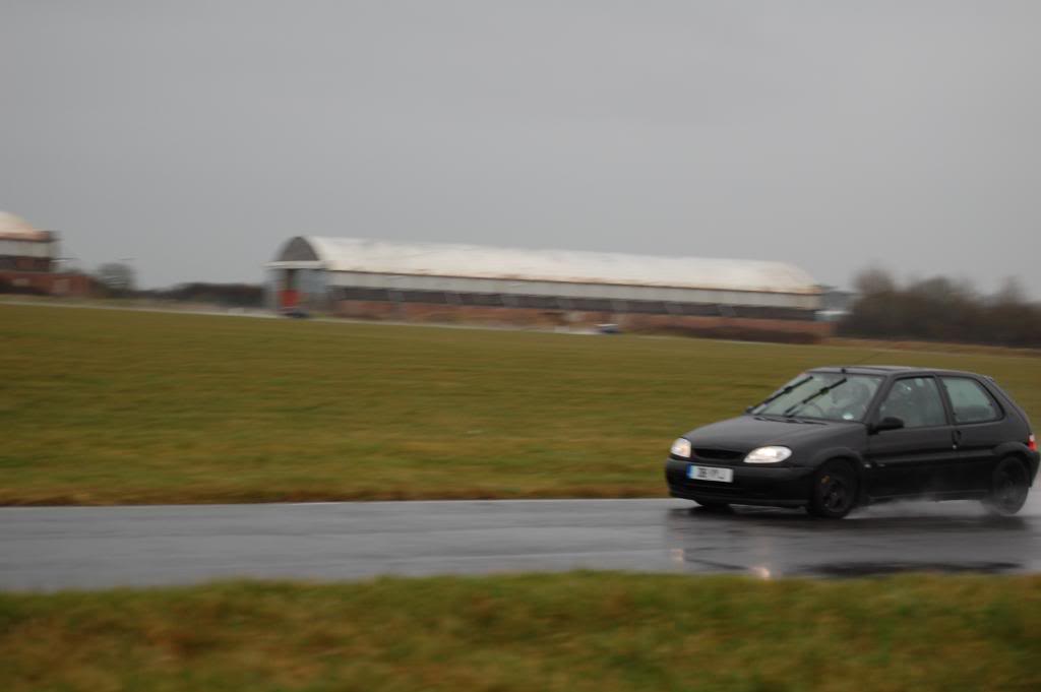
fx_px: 2384
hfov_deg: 24.6
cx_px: 520
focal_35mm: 82
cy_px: 346
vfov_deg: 16.5
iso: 220
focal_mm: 55
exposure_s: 1/125
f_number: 5.6
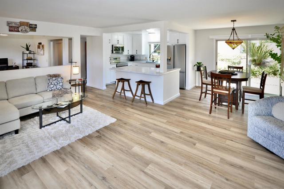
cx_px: 142
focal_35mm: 16
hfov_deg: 95.1
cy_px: 94
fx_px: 130
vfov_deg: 71.9
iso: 400
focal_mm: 11
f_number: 4
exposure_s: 1/60
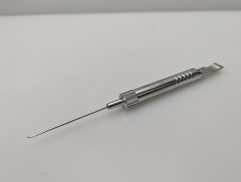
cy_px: 95
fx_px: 195
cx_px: 131
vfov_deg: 49.9
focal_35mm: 28
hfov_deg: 63.2
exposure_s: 1/100
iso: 90
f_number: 1.85
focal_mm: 6.81
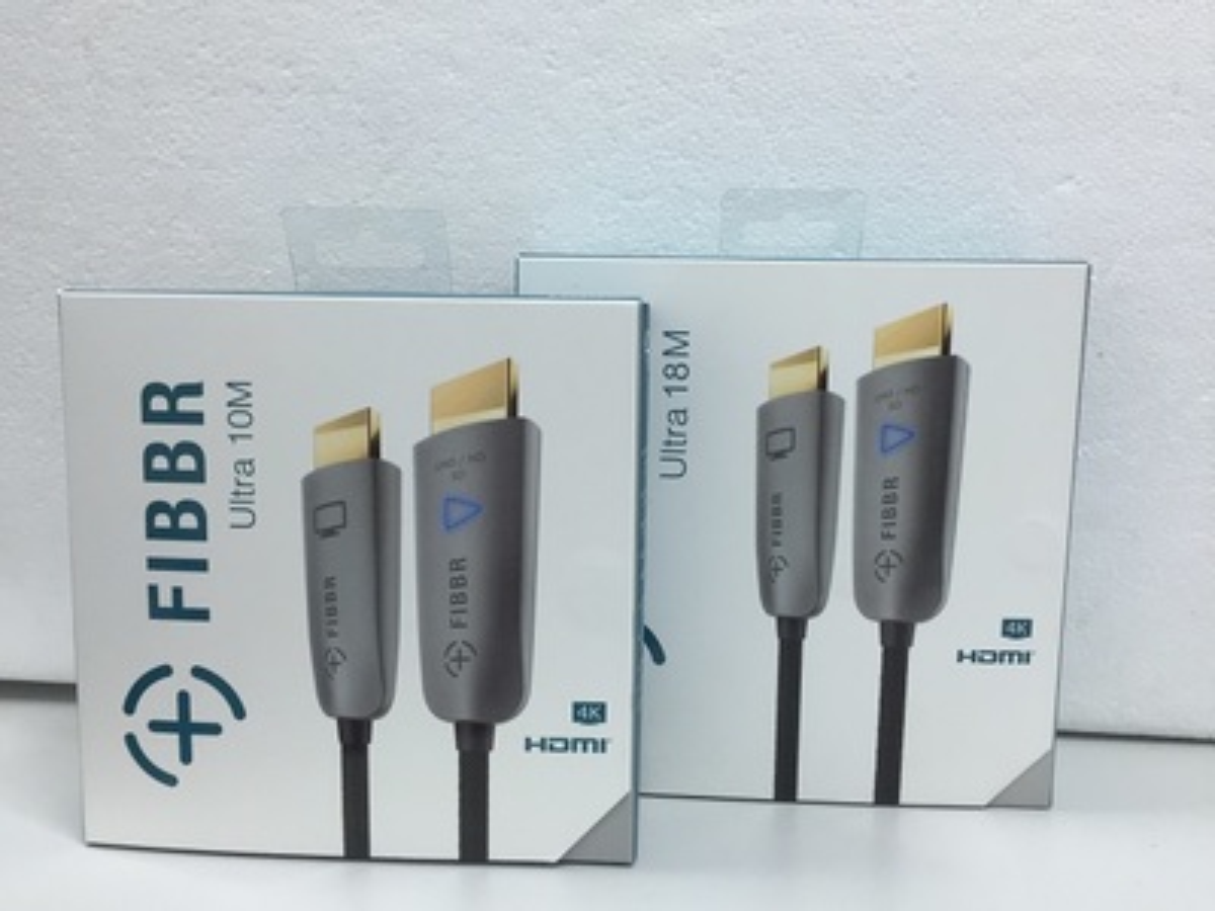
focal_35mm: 29
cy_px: 456
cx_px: 608
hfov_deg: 61.7
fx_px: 1018
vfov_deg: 48.2
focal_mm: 4.15
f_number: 2.2
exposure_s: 1/33
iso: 125
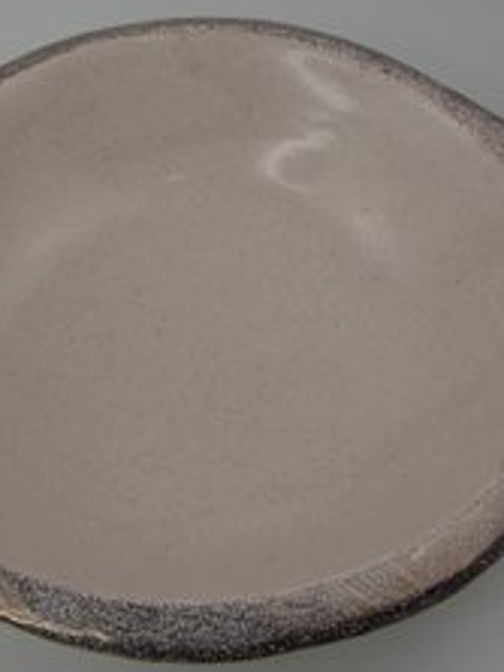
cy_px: 330
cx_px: 201
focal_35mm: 57
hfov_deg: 25.6
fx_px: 1108
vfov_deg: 33.8
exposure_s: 1/160
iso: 100
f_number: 4.7
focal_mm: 6.64
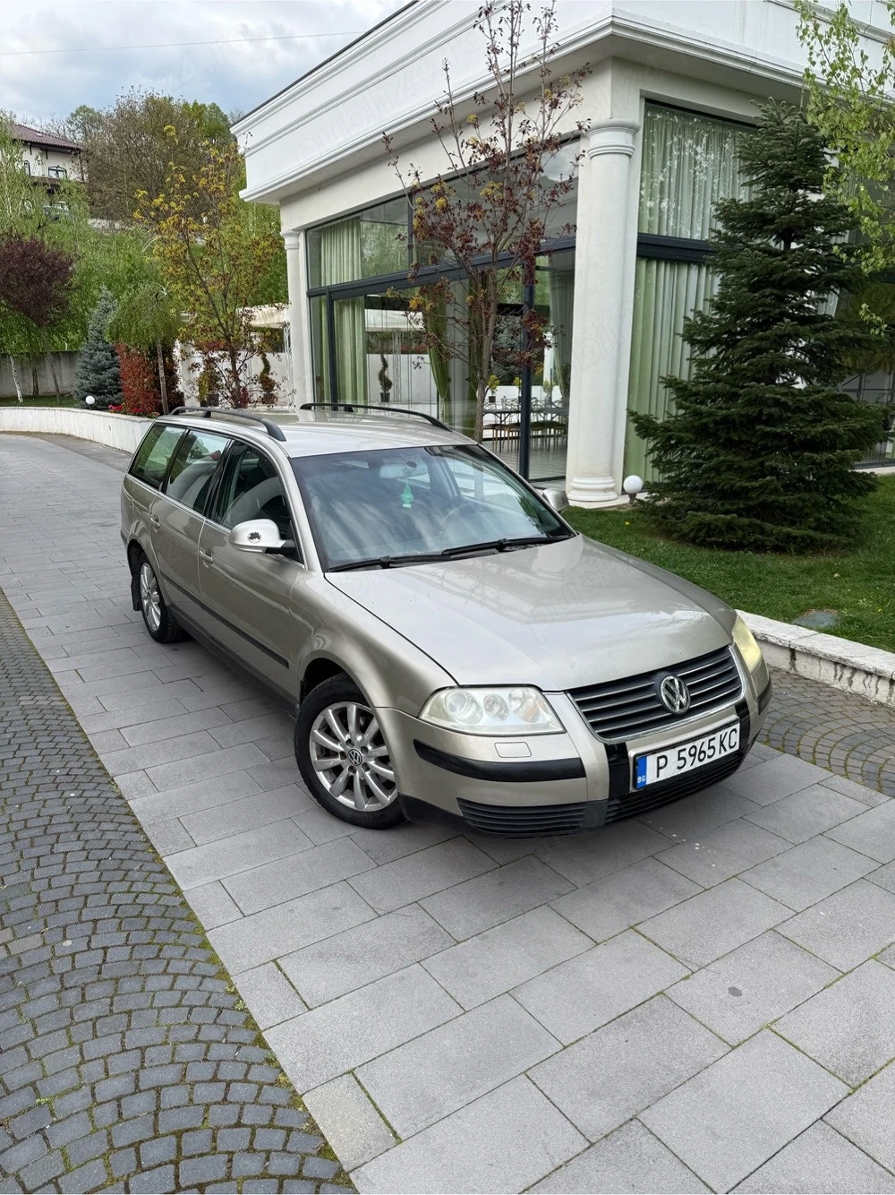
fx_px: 828
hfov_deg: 56.8
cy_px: 598
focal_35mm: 24
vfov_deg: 71.6
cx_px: 448
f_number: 1.78
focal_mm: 6.76
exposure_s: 1/1464
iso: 80
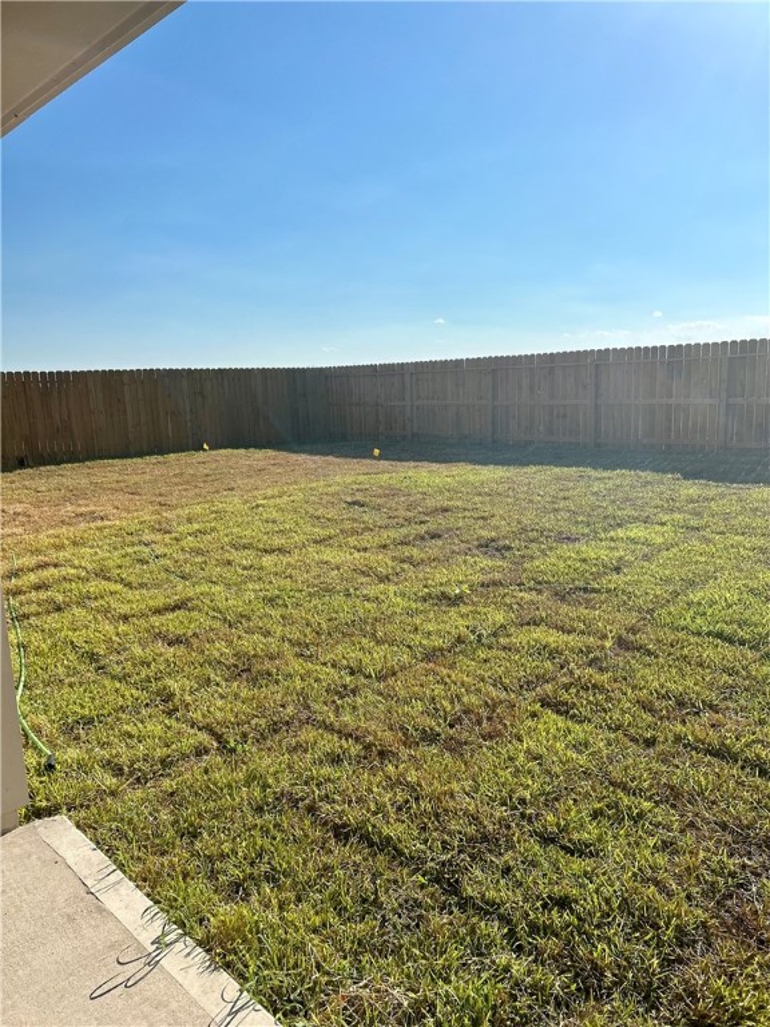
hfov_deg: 53.1
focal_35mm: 26
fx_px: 771
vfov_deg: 67.3
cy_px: 514
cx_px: 385
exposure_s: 1/8696
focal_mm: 5.7
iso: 50
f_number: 1.5
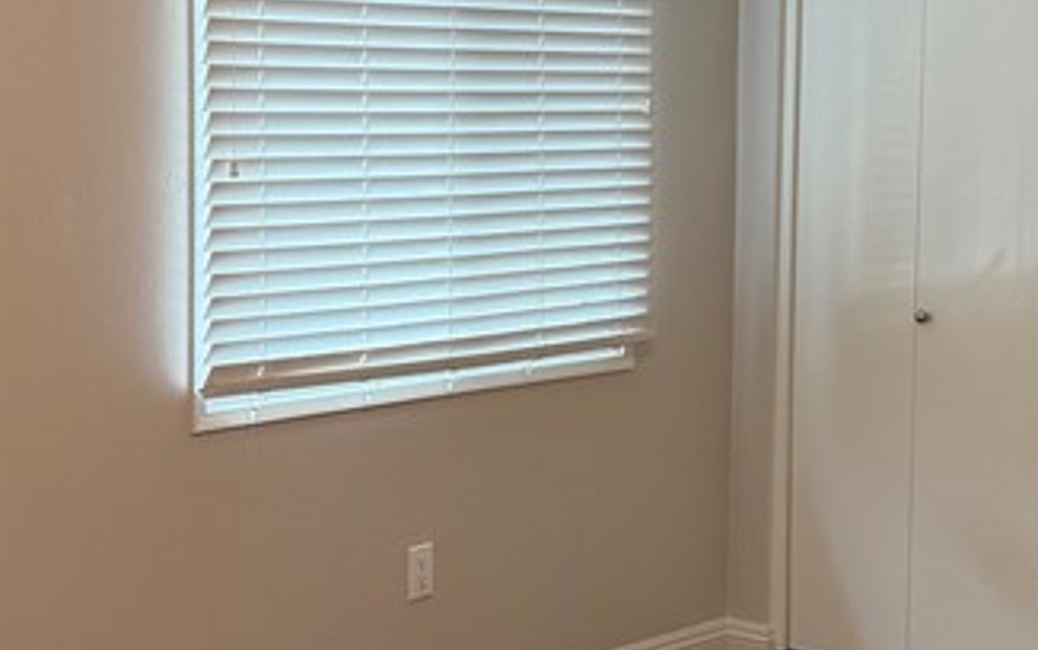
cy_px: 223
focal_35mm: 80
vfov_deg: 16.3
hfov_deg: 25.5
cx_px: 774
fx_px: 2264
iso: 125
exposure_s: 1/120
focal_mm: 6.76
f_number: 1.78
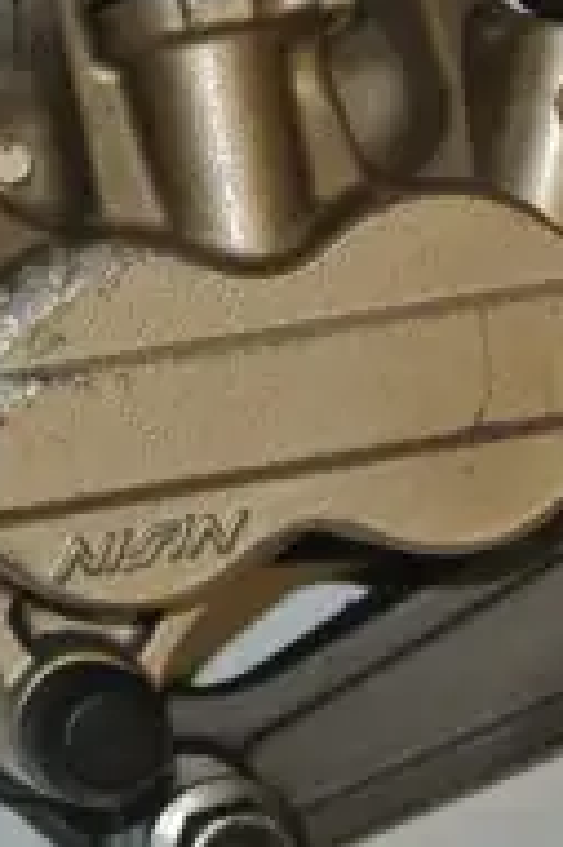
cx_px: 35
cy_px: 319
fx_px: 5381
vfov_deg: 9.0
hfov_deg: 6.0
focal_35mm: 229
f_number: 5.6
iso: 200
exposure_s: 1/60
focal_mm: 30
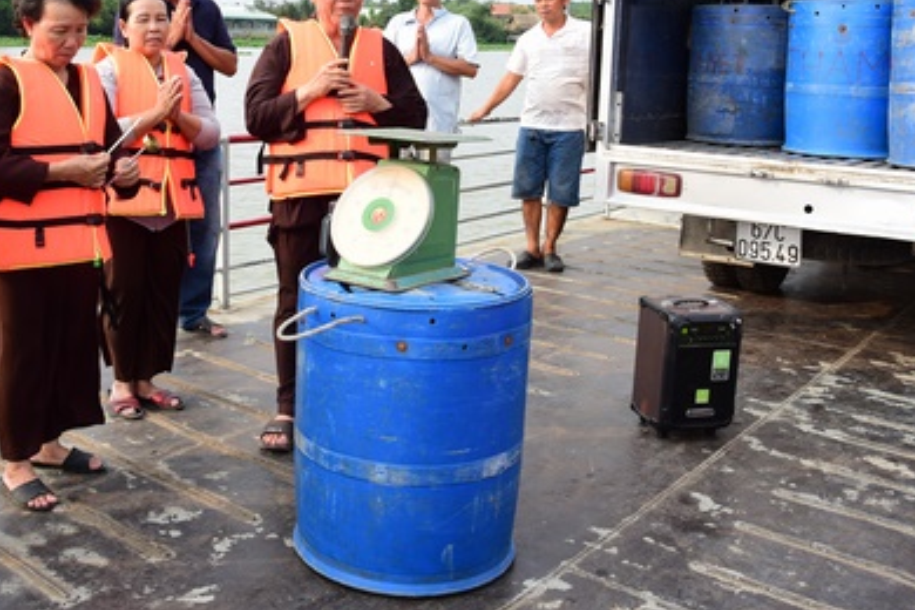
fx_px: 1017
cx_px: 314
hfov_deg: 47.8
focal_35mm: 40
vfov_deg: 32.7
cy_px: 148
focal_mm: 24
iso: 200
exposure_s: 1/100
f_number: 9
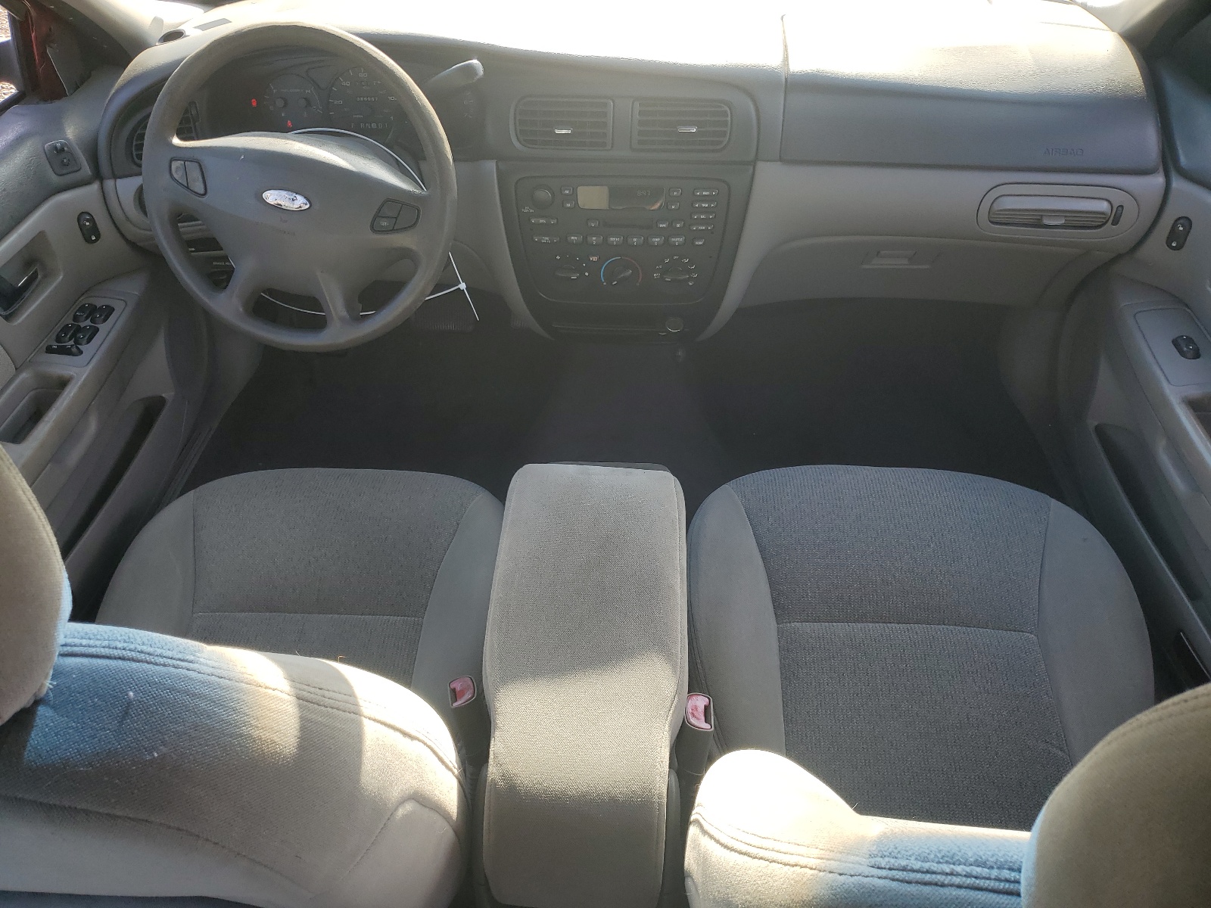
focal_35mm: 26
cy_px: 454
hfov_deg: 67.3
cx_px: 606
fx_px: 910
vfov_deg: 53.1
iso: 50
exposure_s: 1/370
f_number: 1.5
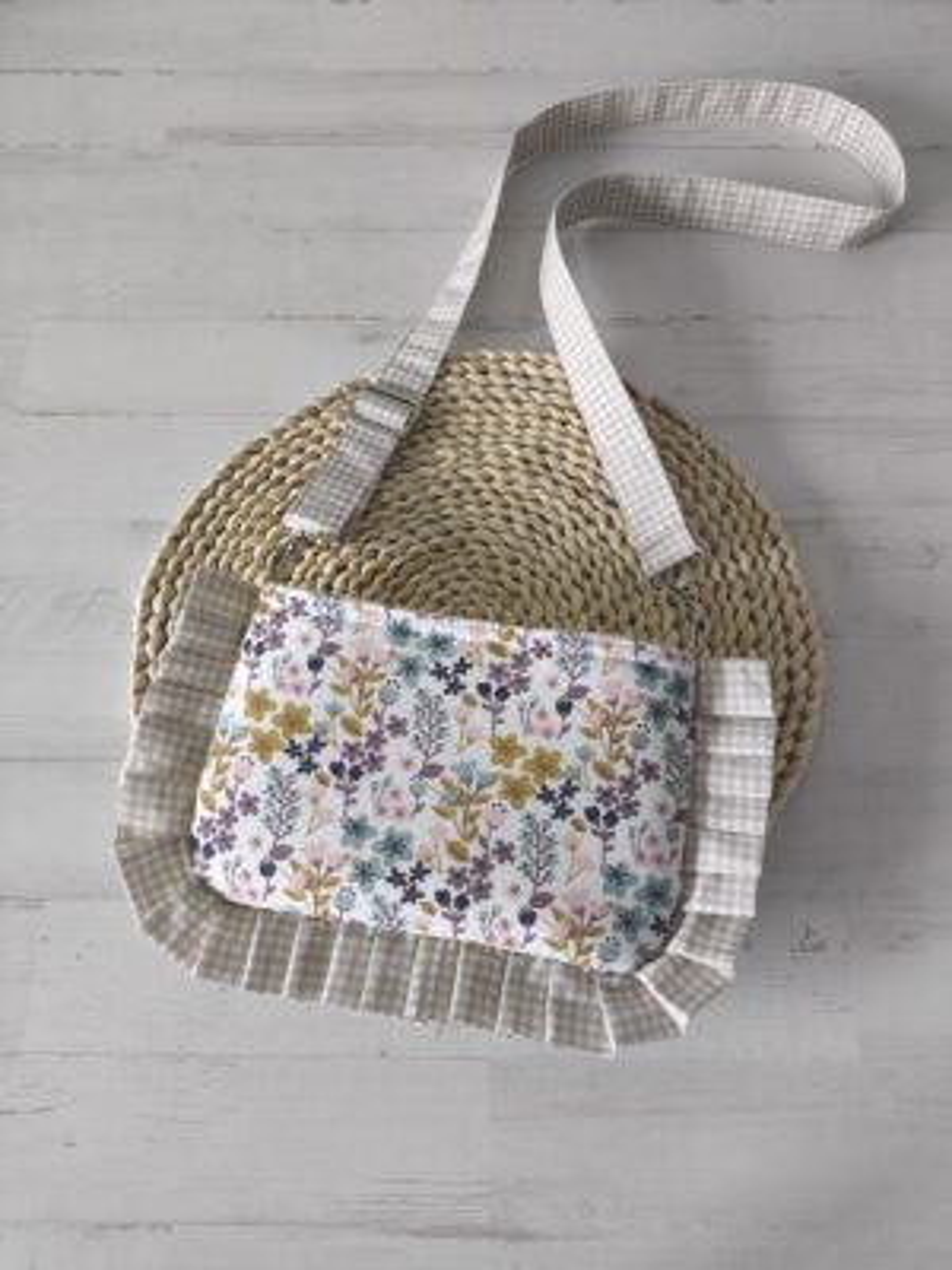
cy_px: 635
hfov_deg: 54.9
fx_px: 917
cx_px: 476
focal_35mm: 25
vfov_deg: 69.4
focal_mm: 4.71
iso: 640
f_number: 1.7
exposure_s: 1/33.3
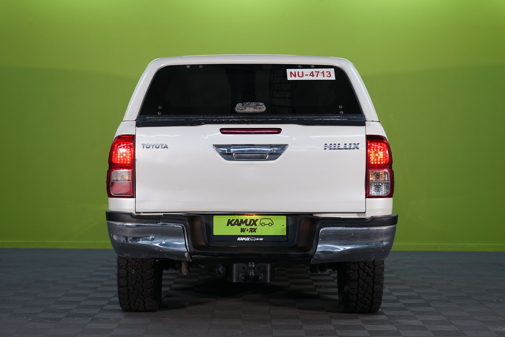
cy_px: 168
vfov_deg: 19.5
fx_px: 982
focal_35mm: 70
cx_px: 252
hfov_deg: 28.8
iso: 500
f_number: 6.3
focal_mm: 70
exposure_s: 1/25
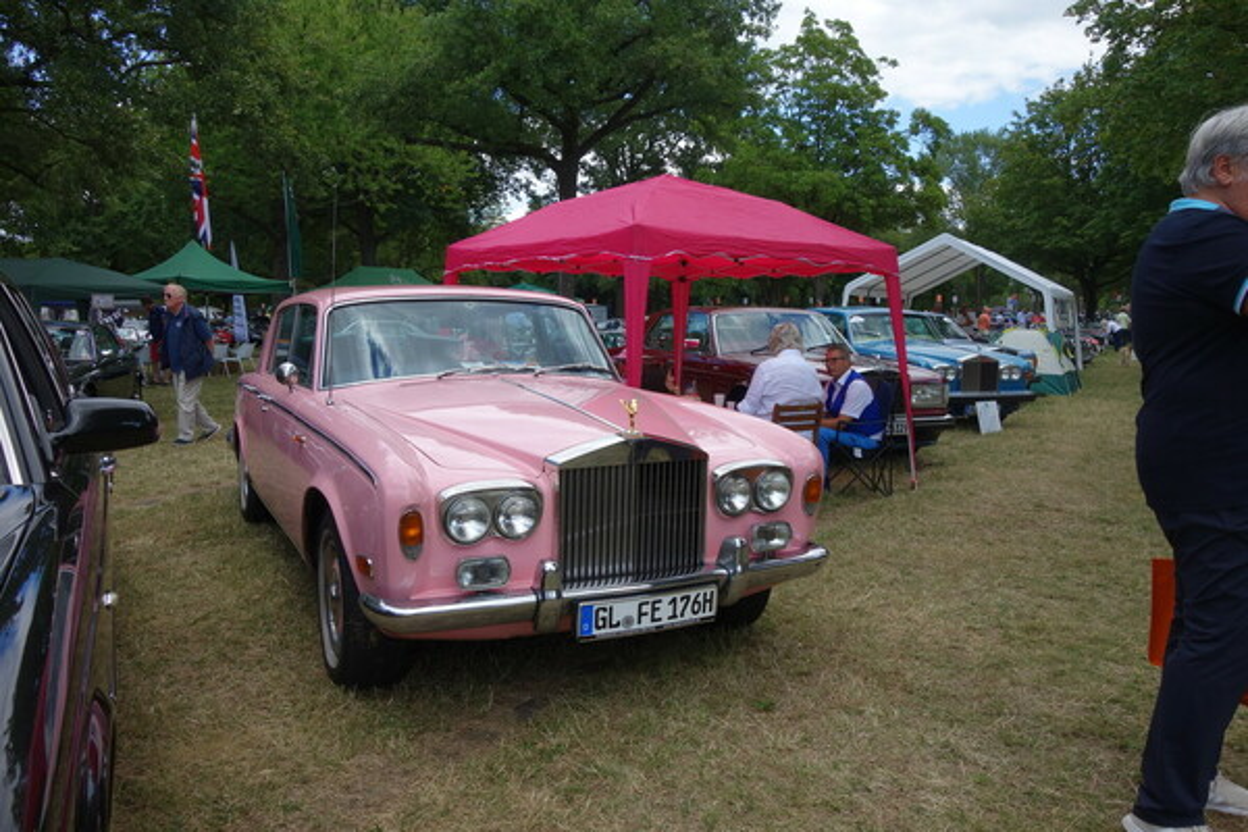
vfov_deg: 46.4
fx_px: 971
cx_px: 624
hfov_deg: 65.5
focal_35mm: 28
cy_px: 416
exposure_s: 1/250
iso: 125
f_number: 5.6
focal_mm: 10.4
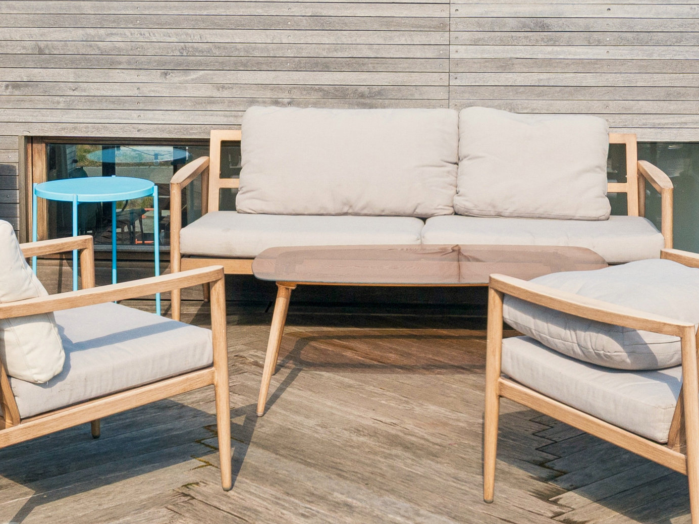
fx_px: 1514
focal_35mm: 75
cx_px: 330
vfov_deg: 19.6
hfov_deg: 26.0
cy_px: 349
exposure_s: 1/320
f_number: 9
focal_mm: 24
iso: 200
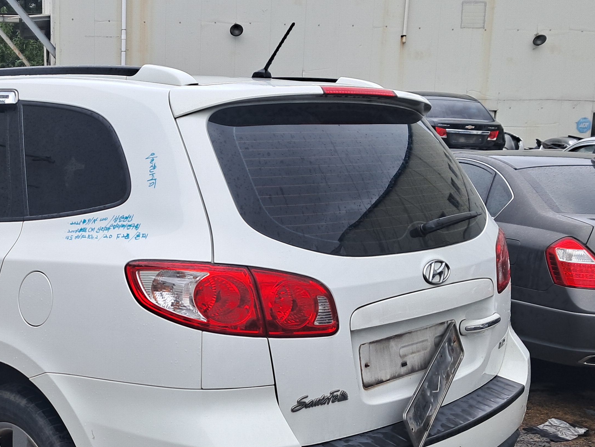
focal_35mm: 51
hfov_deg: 36.4
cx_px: 133
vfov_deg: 28.2
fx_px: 877
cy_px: 334
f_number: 1.8
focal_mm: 4
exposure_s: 1/215
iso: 50
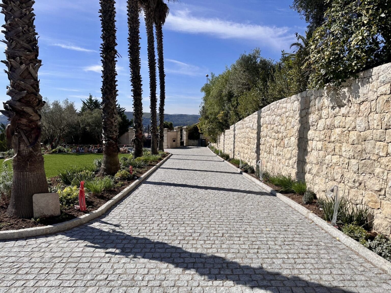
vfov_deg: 56.8
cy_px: 146
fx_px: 271
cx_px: 196
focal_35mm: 24
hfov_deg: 71.6
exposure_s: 1/7576
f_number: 1.78
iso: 80
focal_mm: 6.86
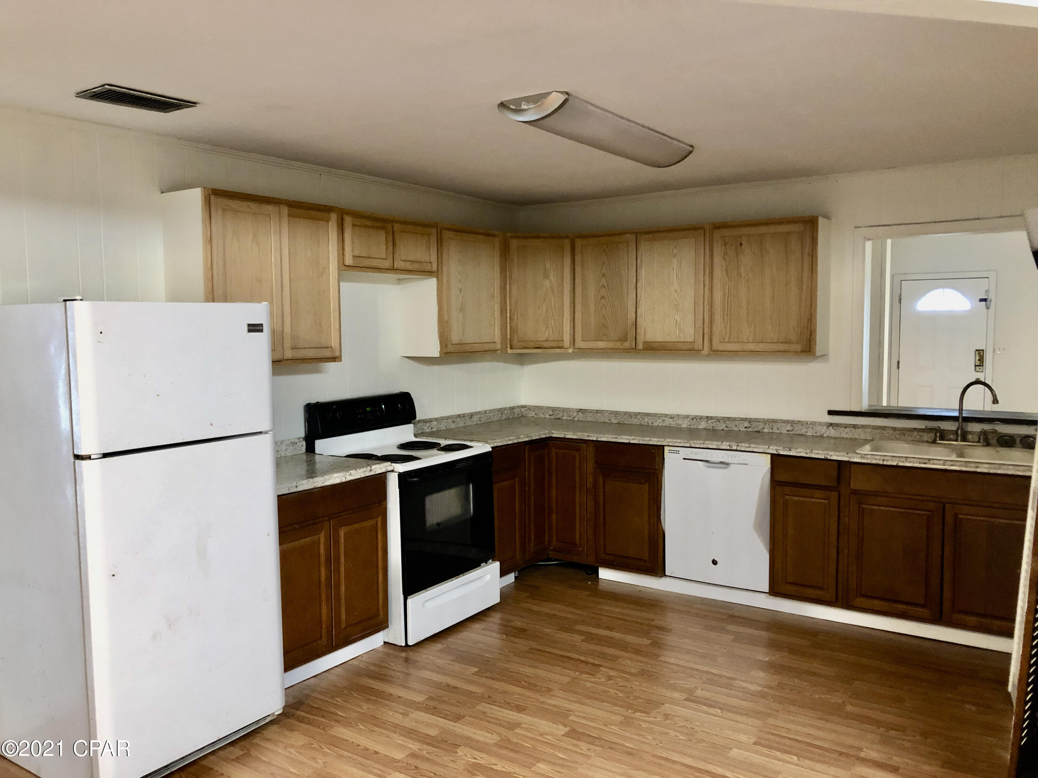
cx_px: 519
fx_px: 840
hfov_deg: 63.4
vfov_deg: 49.7
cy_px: 389
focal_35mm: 28
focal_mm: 3.99
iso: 100
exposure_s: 1/15
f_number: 1.8
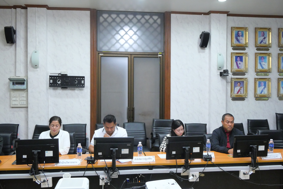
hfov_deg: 60.3
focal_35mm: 31
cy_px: 94
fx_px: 244
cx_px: 142
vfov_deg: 42.4
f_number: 6.3
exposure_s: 1/40
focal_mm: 15
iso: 3200
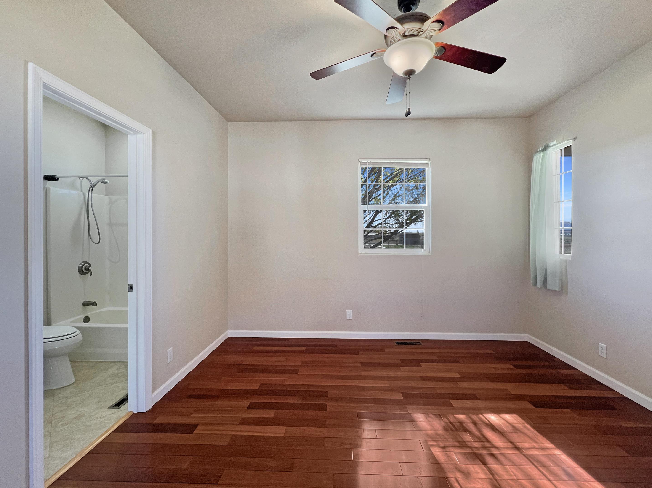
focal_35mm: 14
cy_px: 248
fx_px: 264
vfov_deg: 85.7
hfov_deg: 102.1
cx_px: 328
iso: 32
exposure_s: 1/187
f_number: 1.8
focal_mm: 1.57
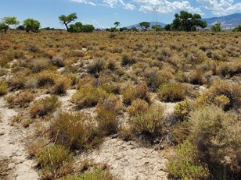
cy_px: 35
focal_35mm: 27
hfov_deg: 63.9
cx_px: 158
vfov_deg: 48.4
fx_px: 188
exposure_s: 1/1695
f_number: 2.2
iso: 50
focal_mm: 1.8
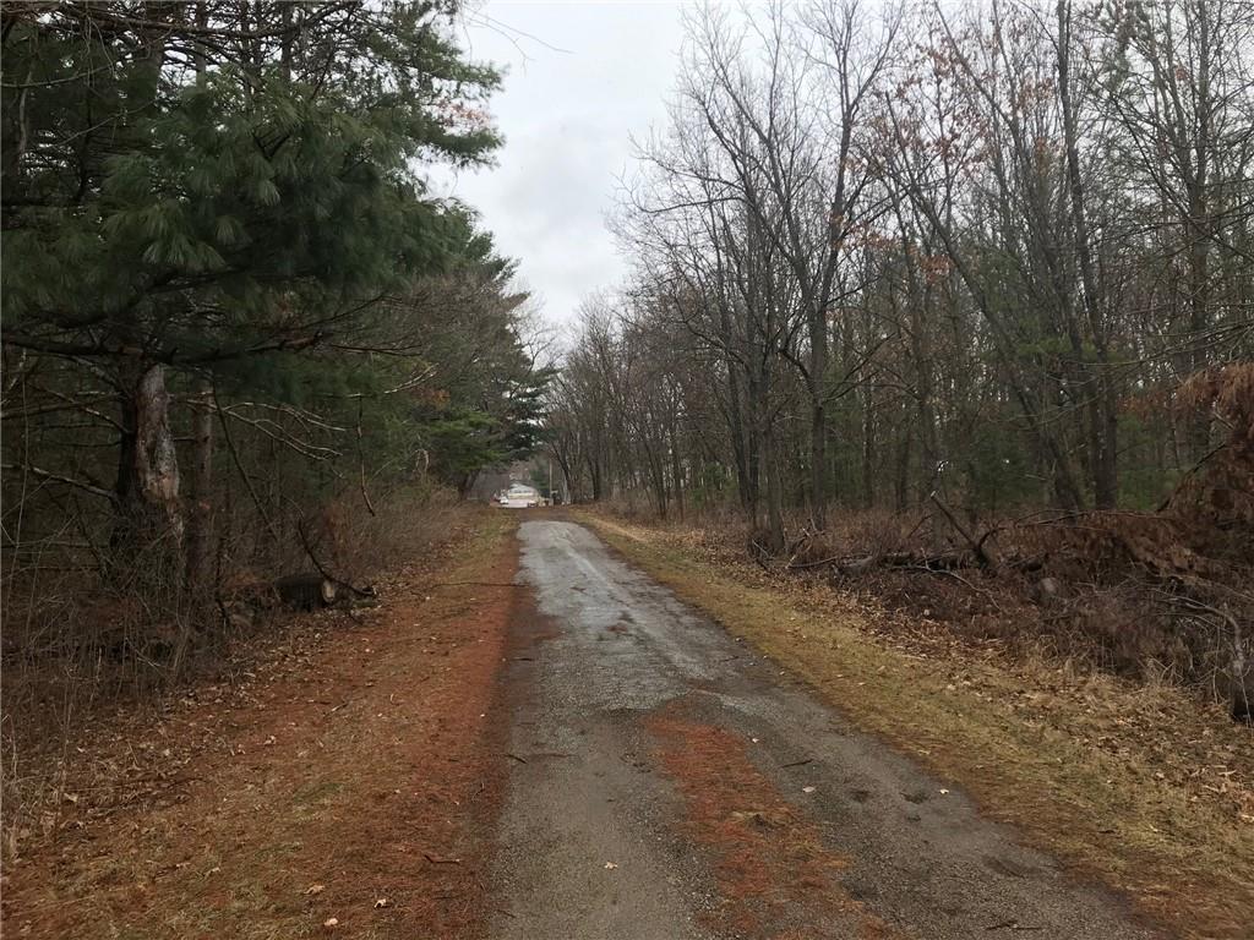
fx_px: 1014
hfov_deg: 63.4
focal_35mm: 28
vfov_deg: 49.7
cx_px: 627
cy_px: 470
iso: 20
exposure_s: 1/397
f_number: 1.8
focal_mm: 3.99
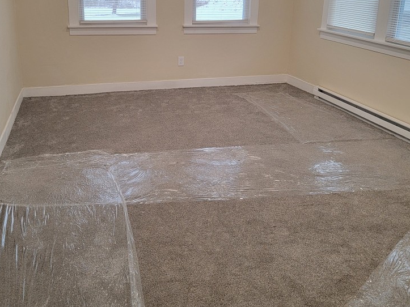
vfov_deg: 41.1
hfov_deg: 53.9
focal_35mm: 34
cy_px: 95
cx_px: 188
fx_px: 403
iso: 125
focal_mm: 6.7
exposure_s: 1/120
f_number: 1.8
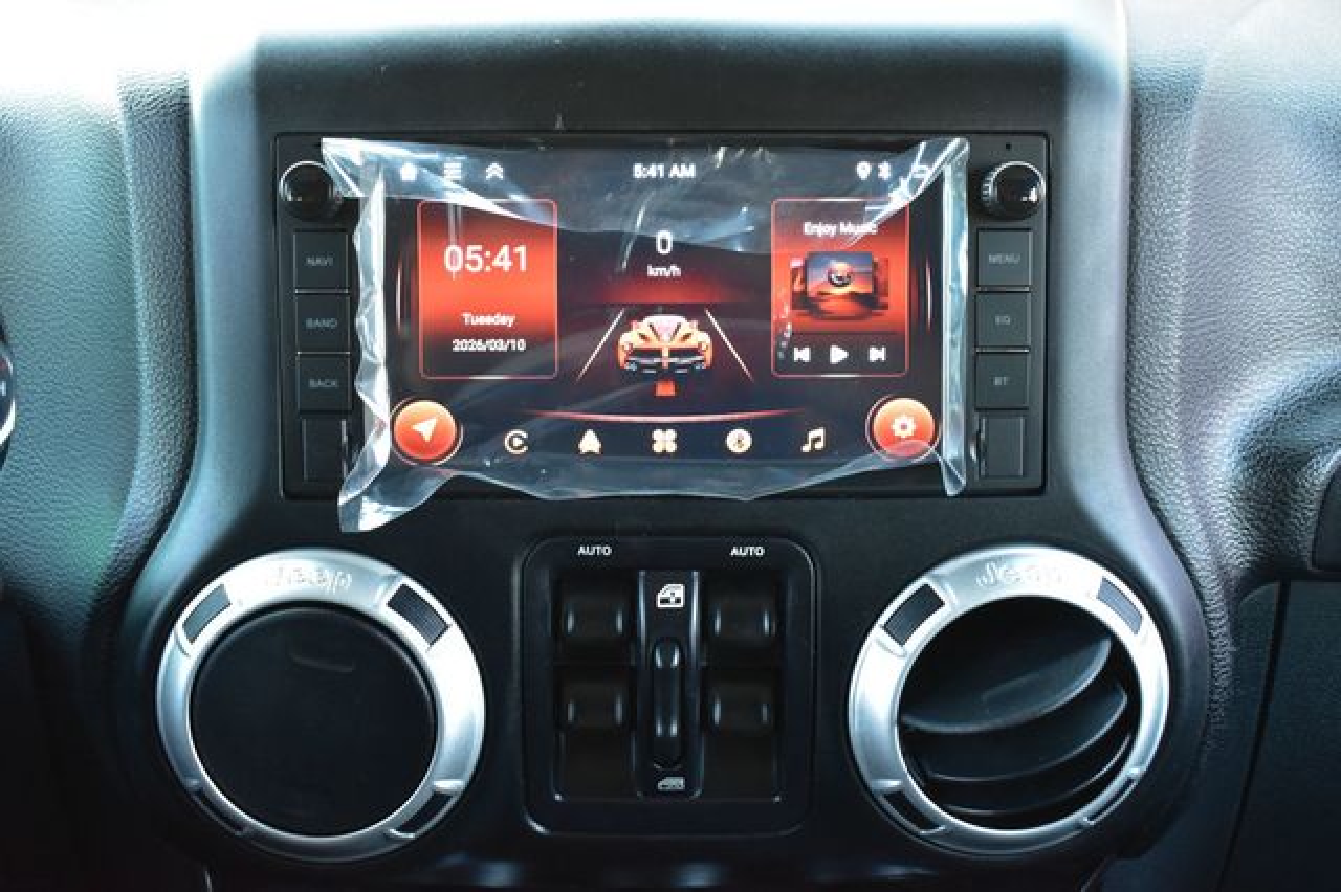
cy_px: 446
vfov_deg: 28.0
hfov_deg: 41.1
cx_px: 670
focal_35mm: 48
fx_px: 1787
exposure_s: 1/15
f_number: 6.3
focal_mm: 32
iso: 1250
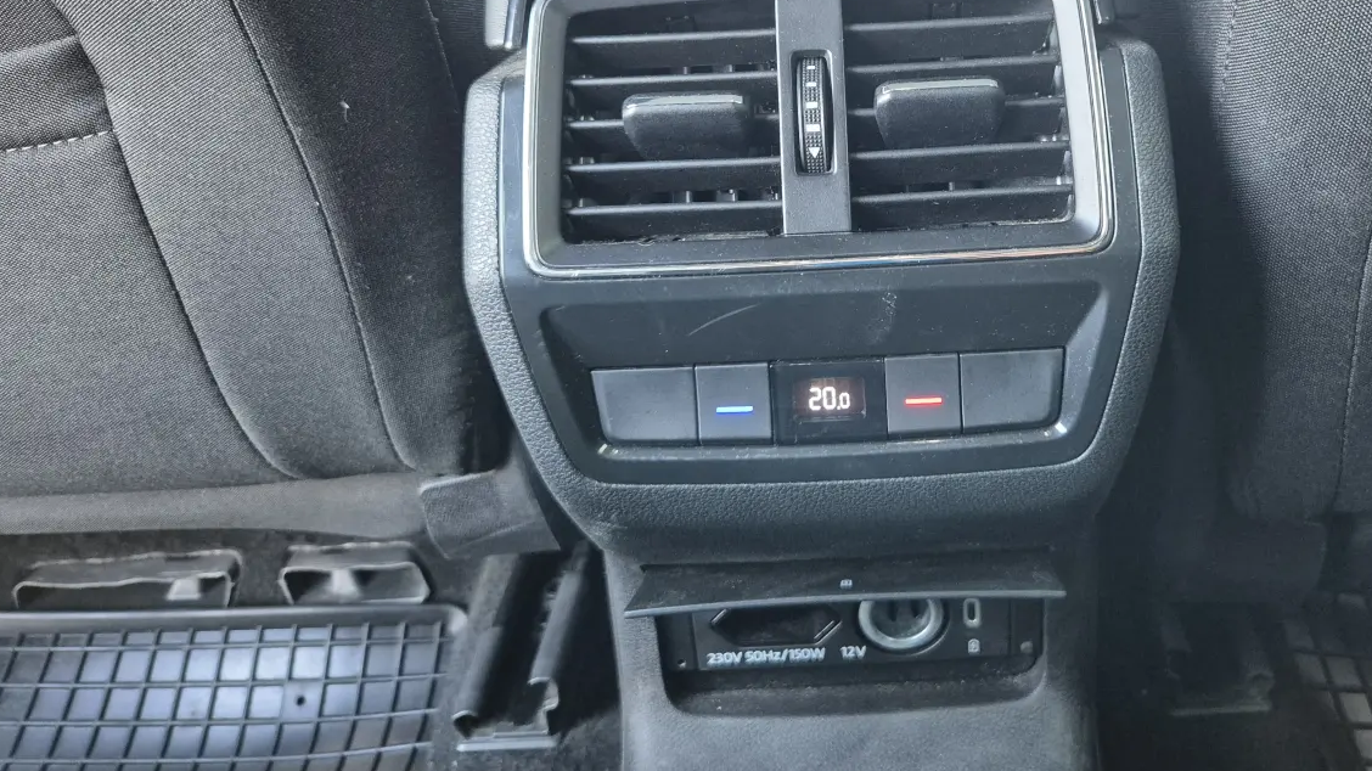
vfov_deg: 35.7
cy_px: 181
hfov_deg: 60.4
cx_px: 843
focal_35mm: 32
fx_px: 1164
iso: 1000
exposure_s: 1/100
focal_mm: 5.4
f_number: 1.8
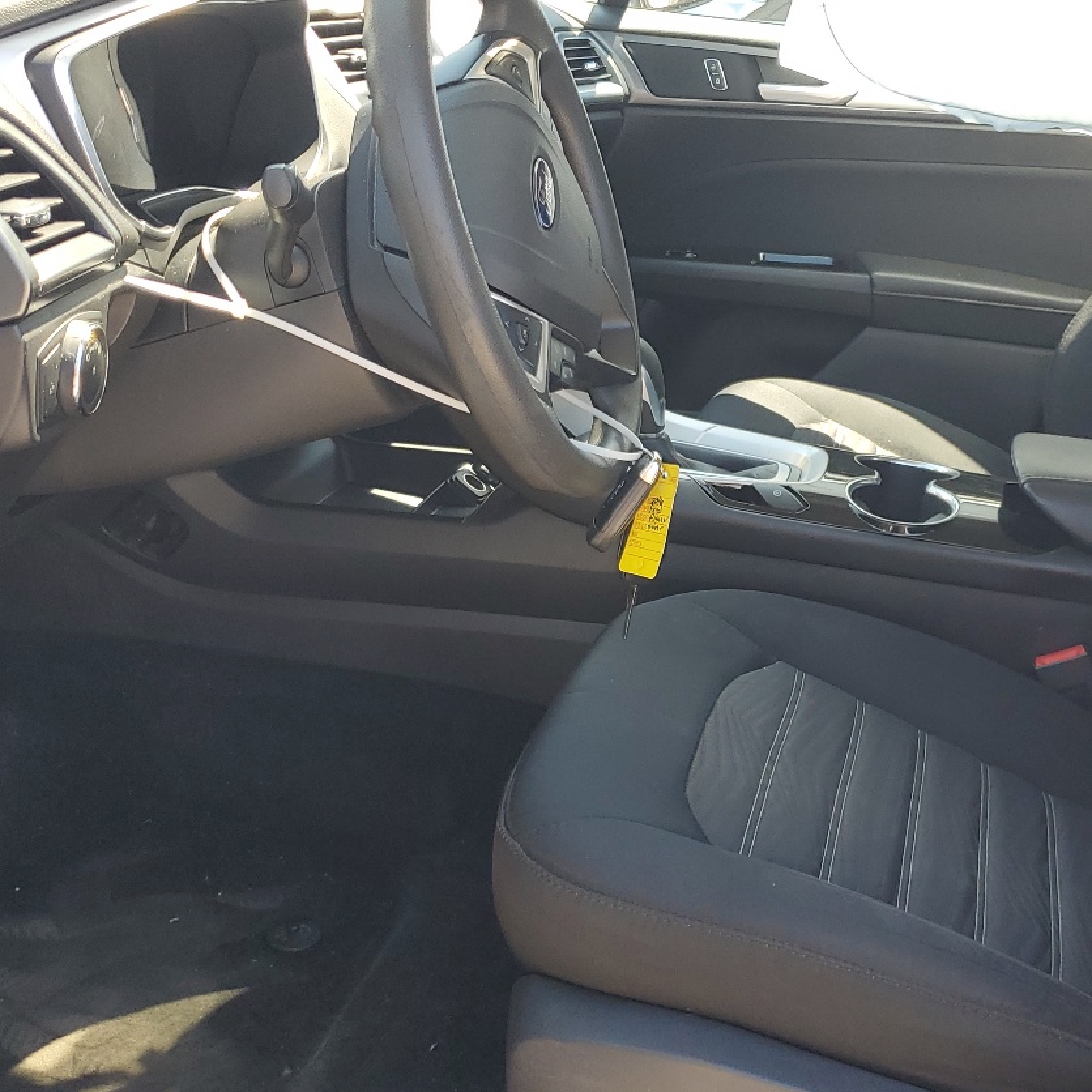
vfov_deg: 38.3
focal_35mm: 44
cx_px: 731
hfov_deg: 37.9
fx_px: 1570
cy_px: 611
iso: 50
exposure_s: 1/263
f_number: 1.5
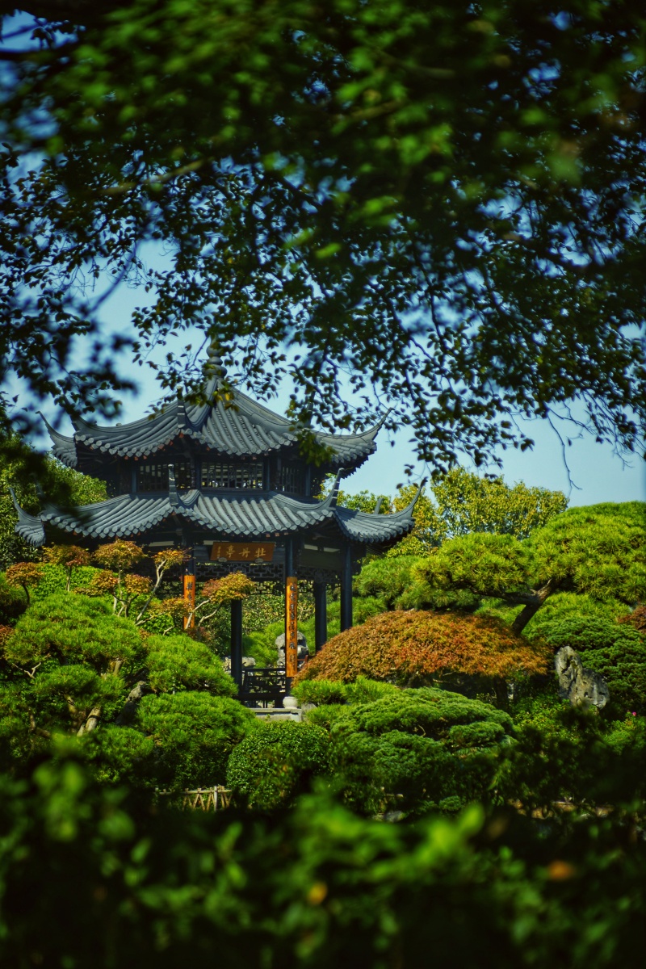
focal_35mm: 140
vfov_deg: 14.7
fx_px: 3768
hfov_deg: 9.8
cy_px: 484
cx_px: 323
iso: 100
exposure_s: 1/320
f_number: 5.6
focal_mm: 140
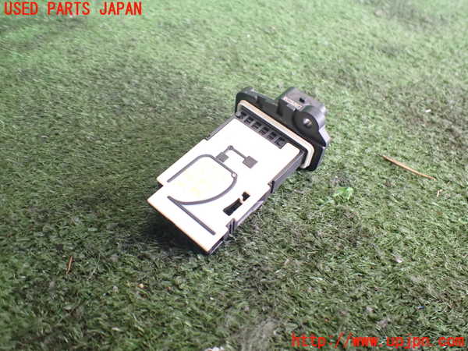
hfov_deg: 60.0
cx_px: 234
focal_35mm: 30
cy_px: 176
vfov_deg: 46.8
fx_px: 406
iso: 800
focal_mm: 5.4
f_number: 2.3
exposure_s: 1/125
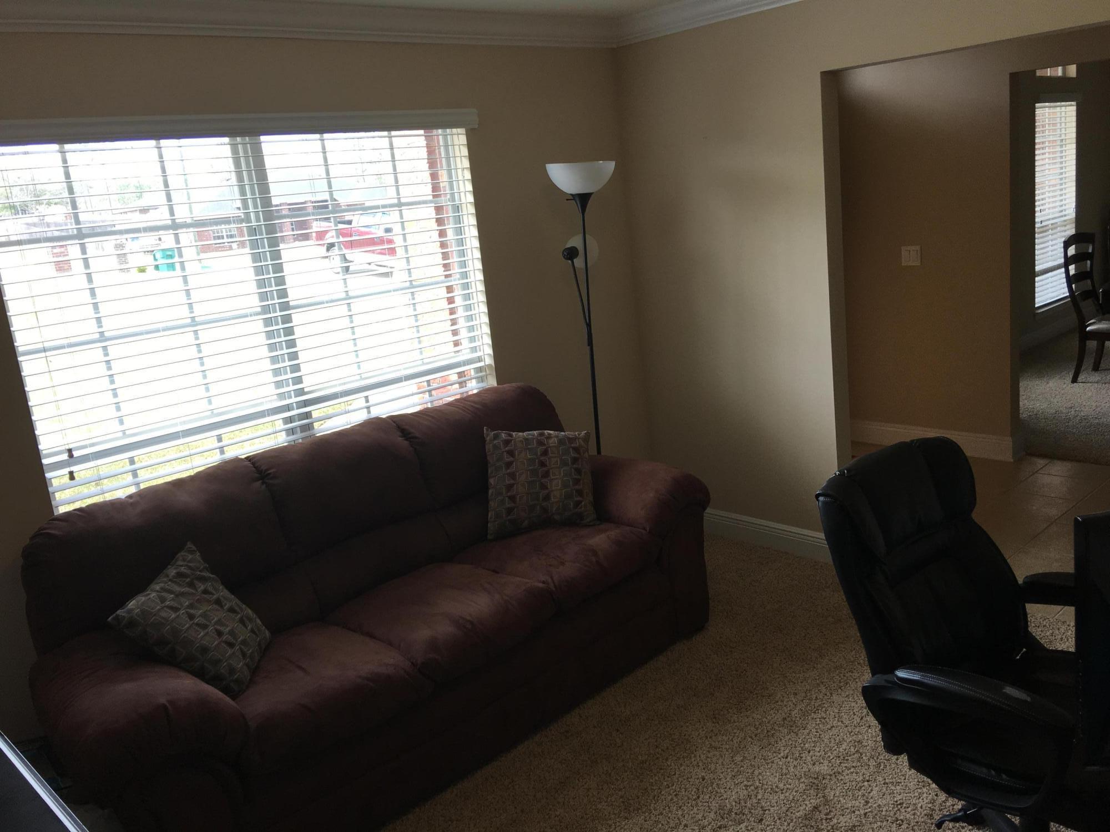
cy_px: 416
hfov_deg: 61.7
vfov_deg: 48.2
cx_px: 555
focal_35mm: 29
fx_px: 930
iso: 32
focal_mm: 4.15
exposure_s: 1/120
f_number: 2.2
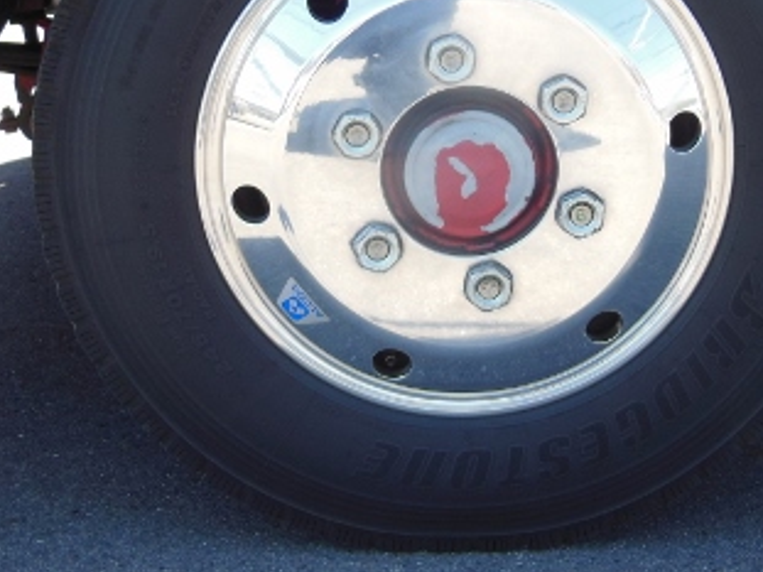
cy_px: 25
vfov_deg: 20.4
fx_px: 1542
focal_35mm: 70
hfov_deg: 27.7
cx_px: 491
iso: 125
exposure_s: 1/160
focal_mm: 6
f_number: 3.9
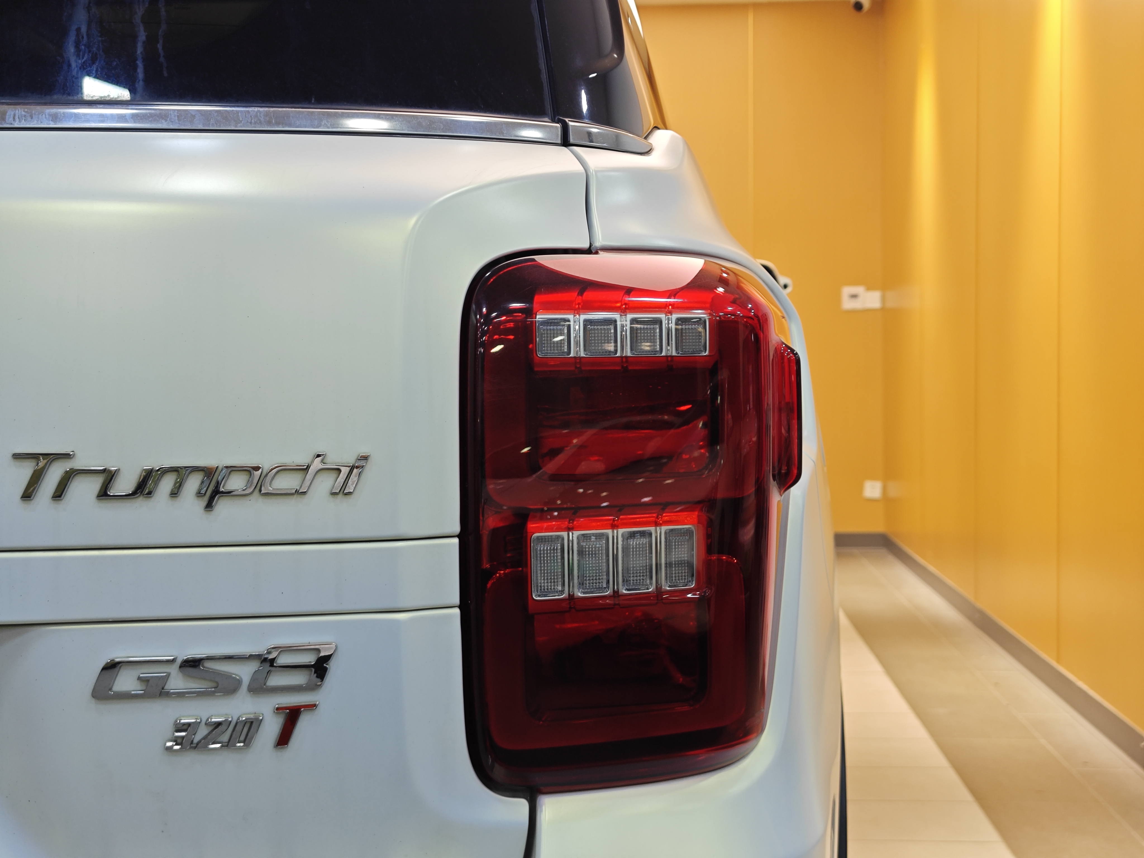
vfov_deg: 31.5
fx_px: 1520
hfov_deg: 41.2
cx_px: 572
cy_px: 429
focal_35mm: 46
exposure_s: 1/100
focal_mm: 8.7
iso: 160
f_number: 1.9
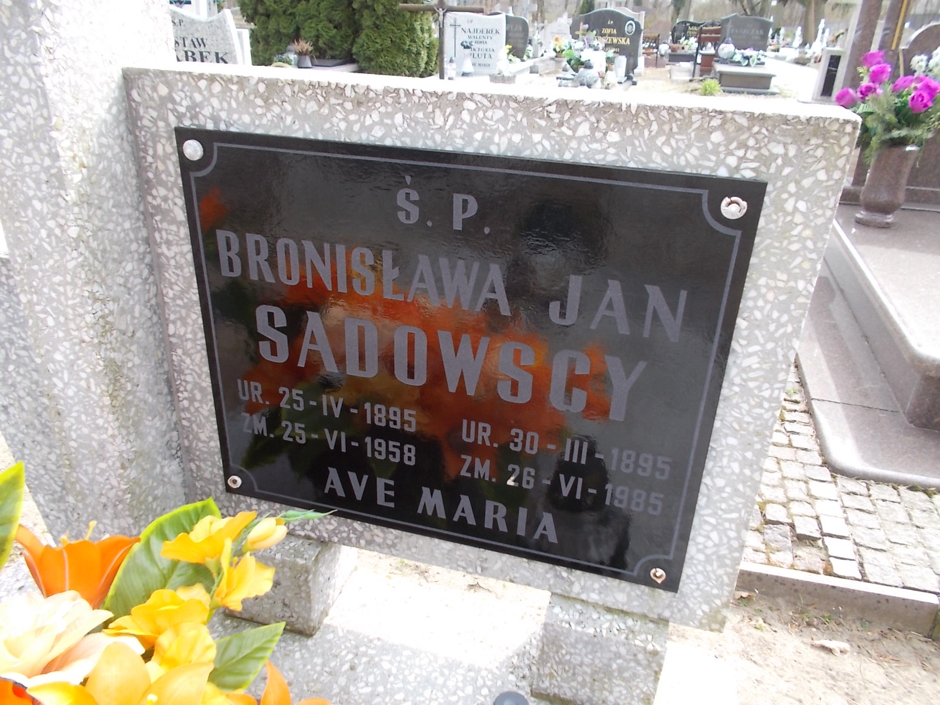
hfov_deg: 67.3
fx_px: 706
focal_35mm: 26
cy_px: 352
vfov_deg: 53.1
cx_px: 470
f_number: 3.2
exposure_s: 1/125
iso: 80
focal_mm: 4.6
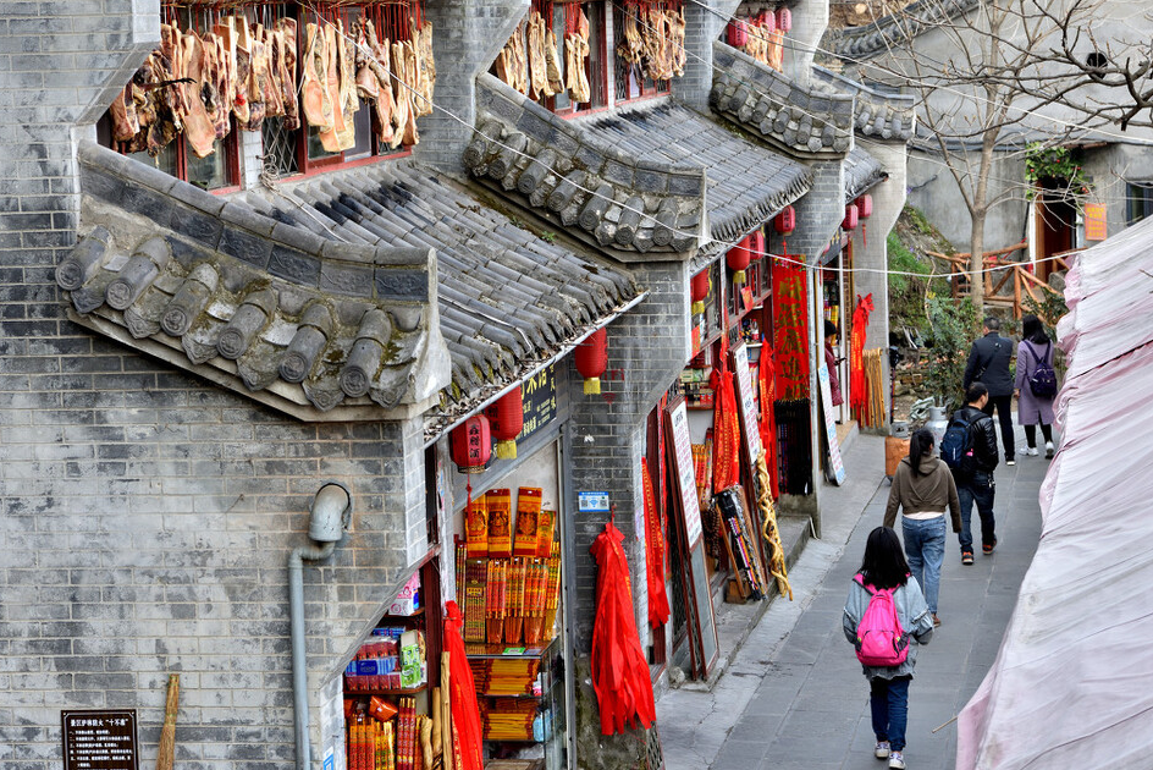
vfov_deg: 15.4
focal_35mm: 89
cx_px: 587
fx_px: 2851
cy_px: 292
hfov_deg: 22.9
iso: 320
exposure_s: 1/60
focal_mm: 70
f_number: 8
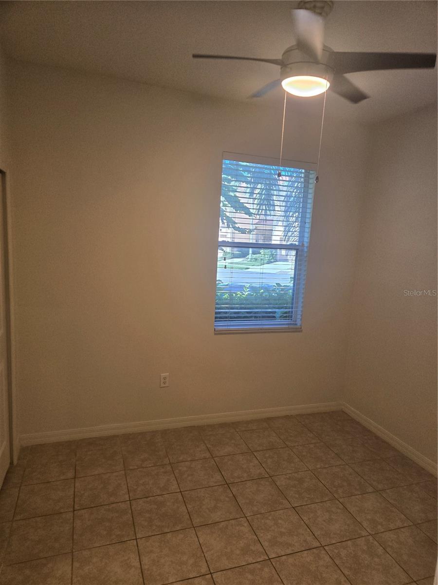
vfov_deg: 73.9
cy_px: 292
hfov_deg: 58.9
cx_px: 219
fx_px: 388
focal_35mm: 23
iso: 200
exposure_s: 1/120
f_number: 1.8
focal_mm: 5.4
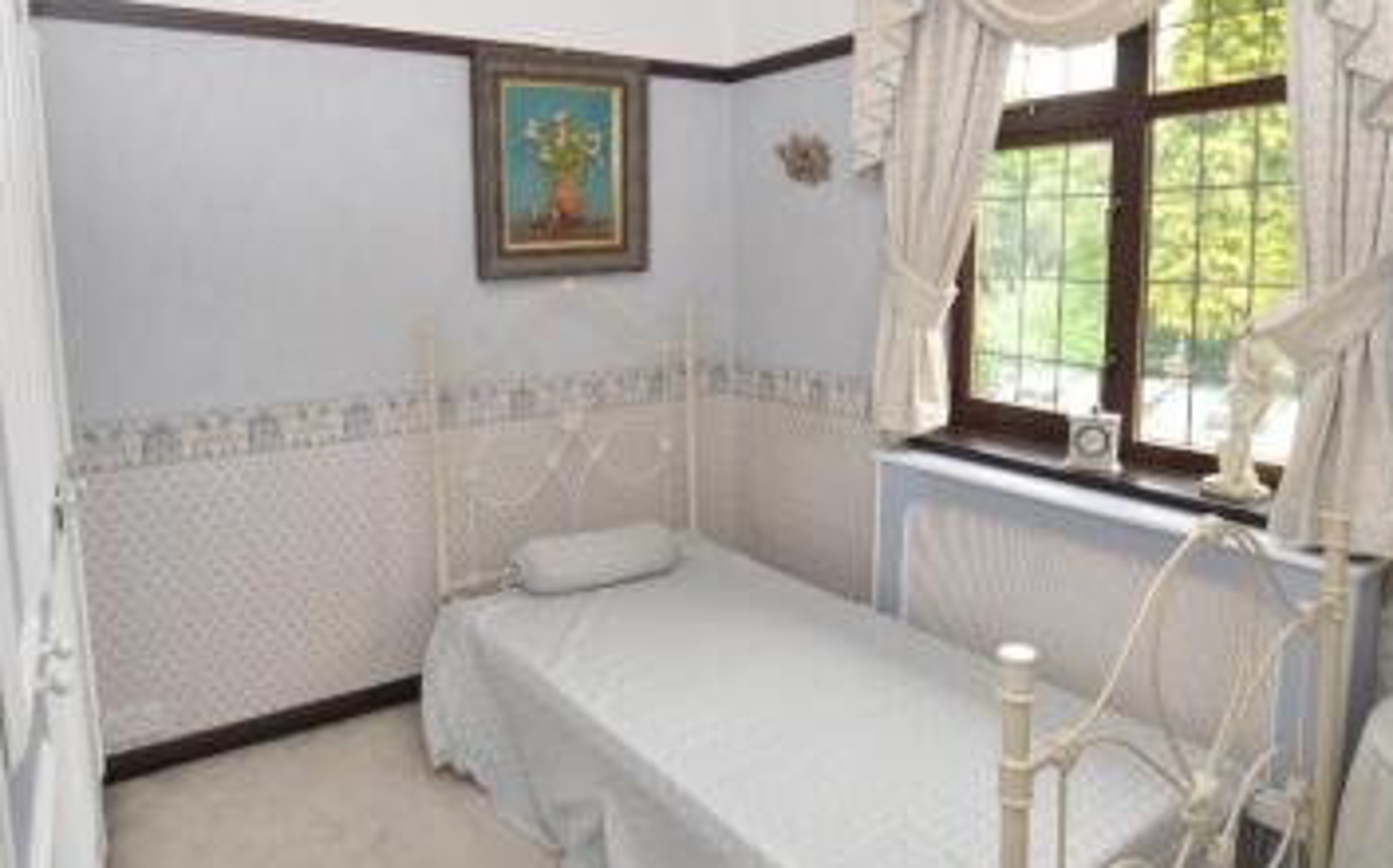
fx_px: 861
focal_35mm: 23
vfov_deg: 53.0
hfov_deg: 78.0
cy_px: 333
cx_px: 679
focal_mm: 11
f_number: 5.6
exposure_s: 1/125
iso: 400
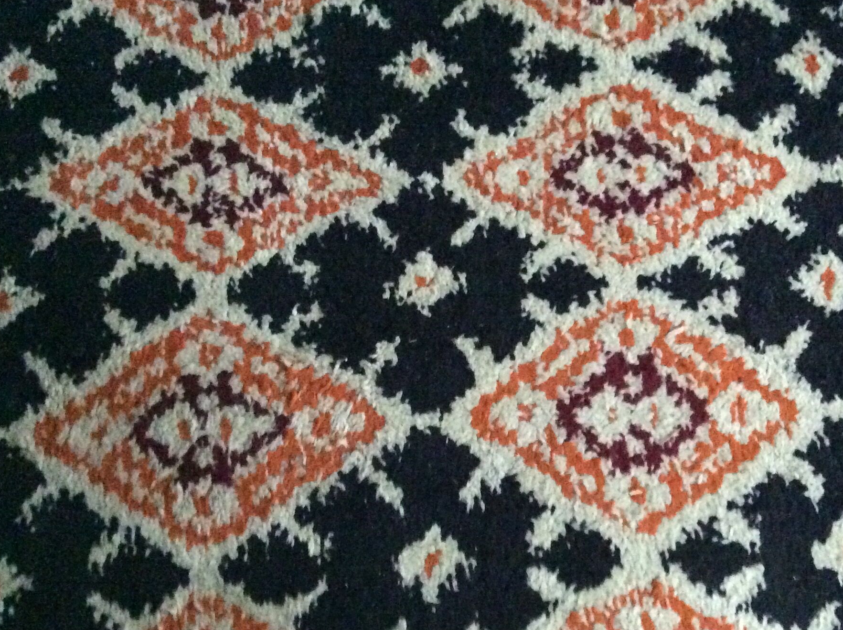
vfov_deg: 30.6
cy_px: 422
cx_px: 523
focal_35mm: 47
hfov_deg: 40.2
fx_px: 1143
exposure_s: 1/15
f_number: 2.4
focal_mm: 3.3
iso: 800
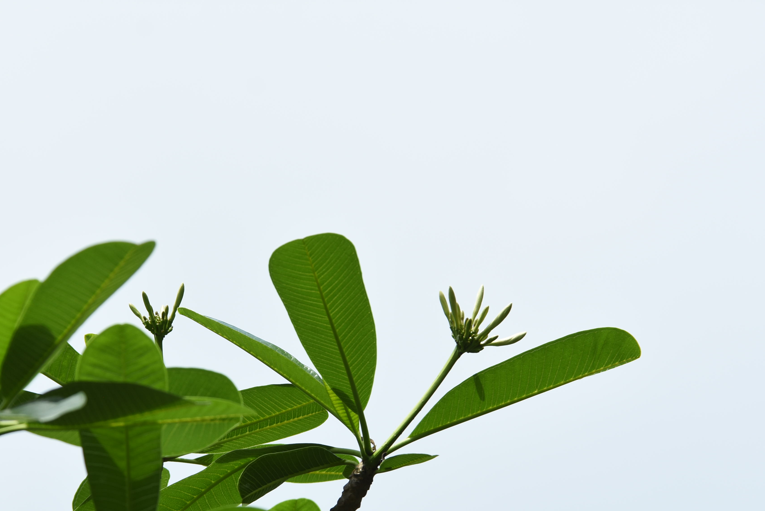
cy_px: 337
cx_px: 300
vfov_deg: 3.0
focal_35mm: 457
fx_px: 9714
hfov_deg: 4.5
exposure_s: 1/500
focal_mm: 230
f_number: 6.3
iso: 200
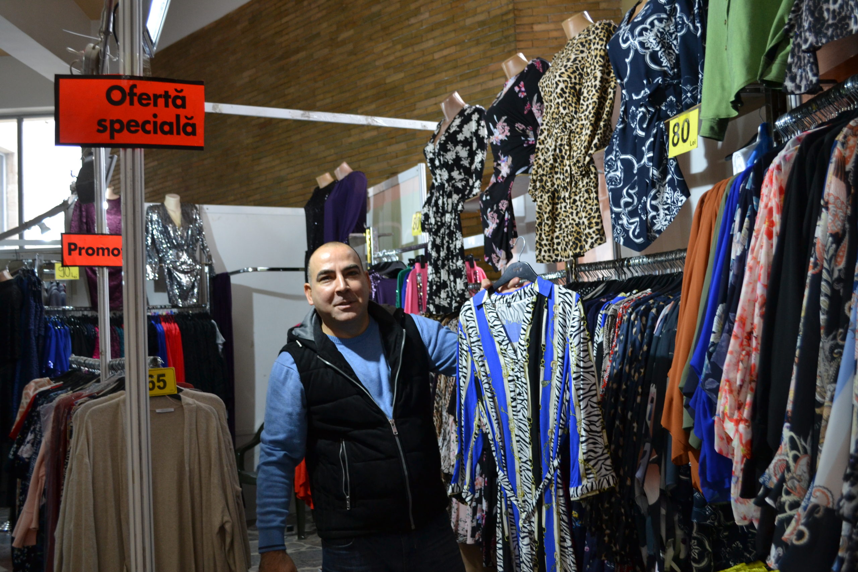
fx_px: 858
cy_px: 286
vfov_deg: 36.9
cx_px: 429
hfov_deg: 53.1
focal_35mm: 36
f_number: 4
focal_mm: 24
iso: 640
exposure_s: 1/60
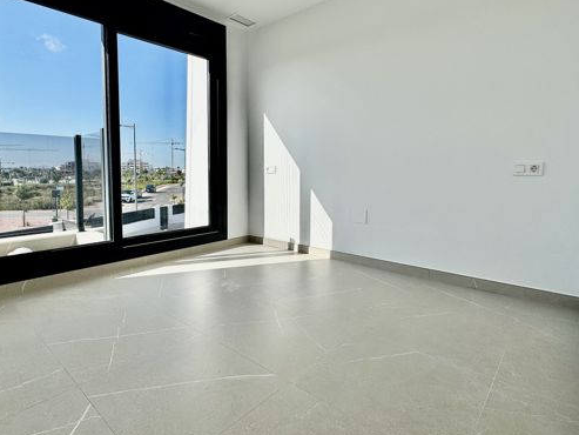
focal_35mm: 20
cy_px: 194
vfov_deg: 65.8
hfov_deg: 81.5
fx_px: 335
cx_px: 260
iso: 50
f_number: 2.2
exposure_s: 1/1880
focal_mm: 2.22
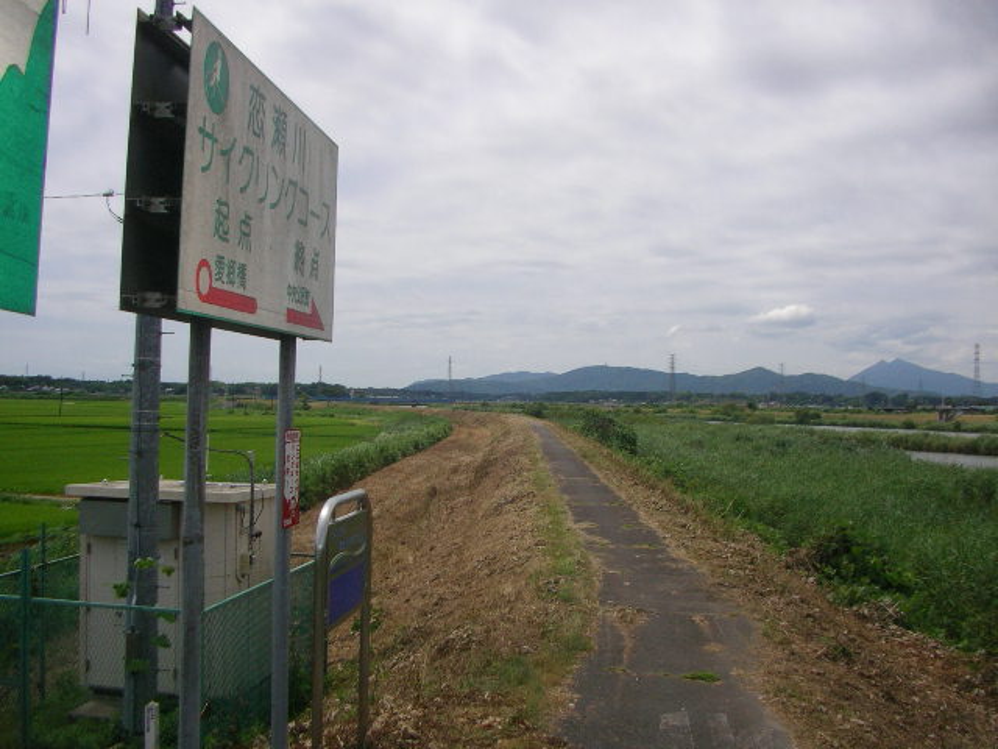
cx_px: 499
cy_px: 374
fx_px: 1067
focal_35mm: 37
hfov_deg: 50.1
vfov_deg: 38.7
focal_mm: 5.7
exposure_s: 1/500
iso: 64
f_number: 6.9
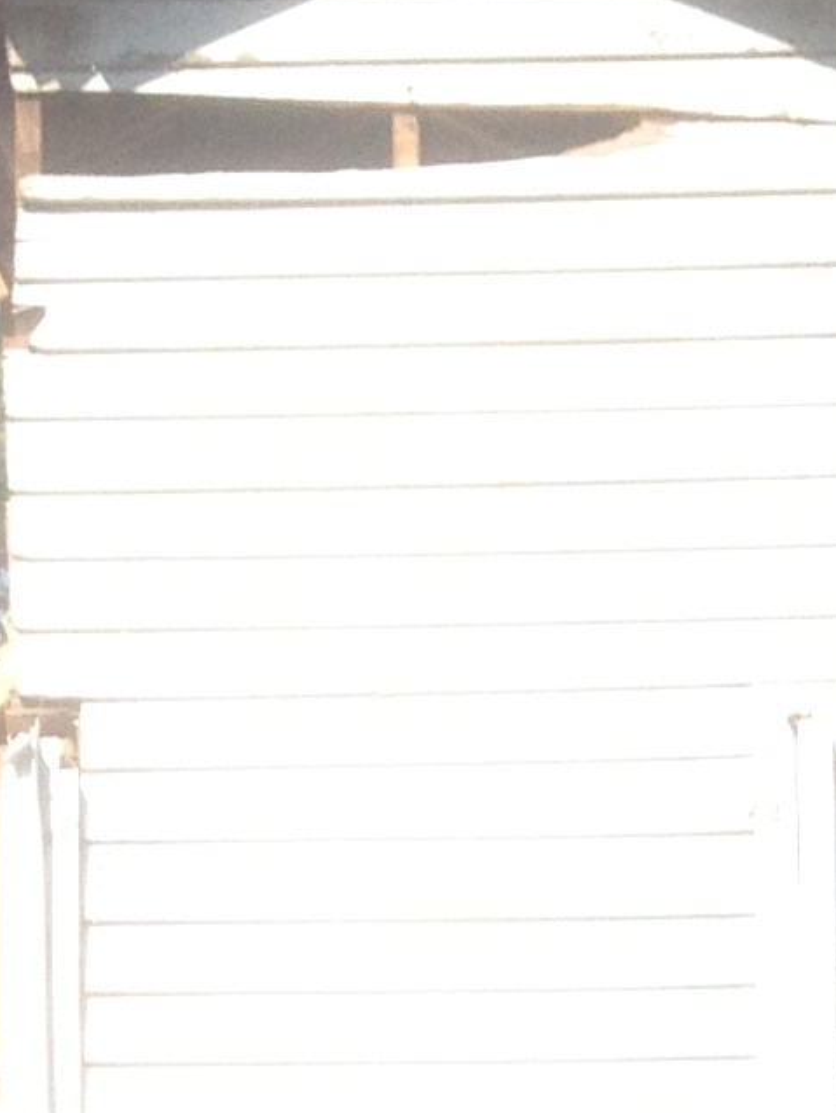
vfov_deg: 10.4
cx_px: 344
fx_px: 5760
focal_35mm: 179
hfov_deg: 8.3
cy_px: 2015
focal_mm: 4.28
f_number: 2.4
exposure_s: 1/1042
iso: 50
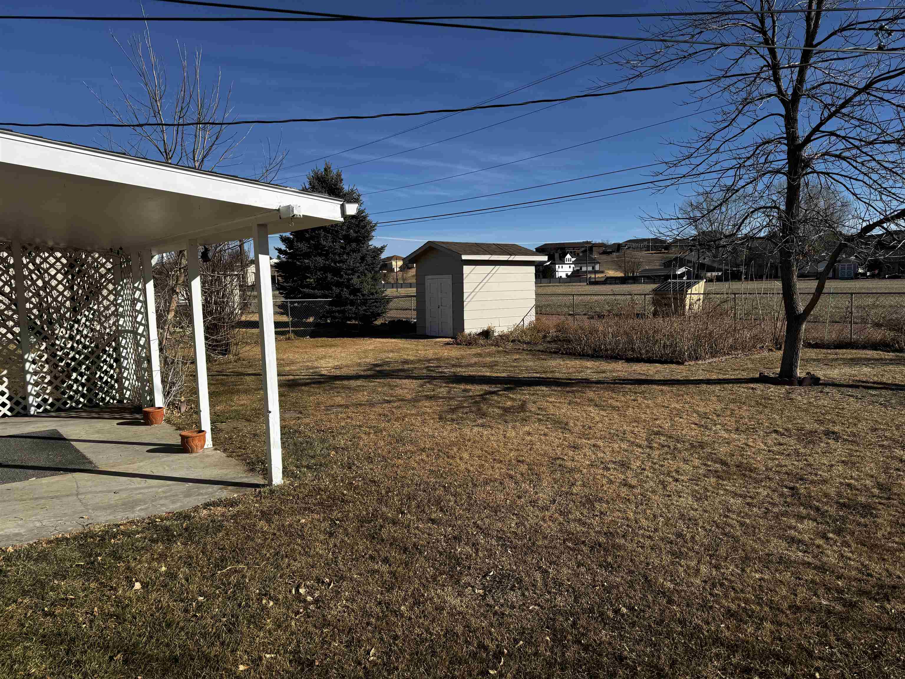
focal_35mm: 24
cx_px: 452
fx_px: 627
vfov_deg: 56.8
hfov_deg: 71.6
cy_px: 340
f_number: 1.78
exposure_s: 1/5814
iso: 80
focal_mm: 6.76
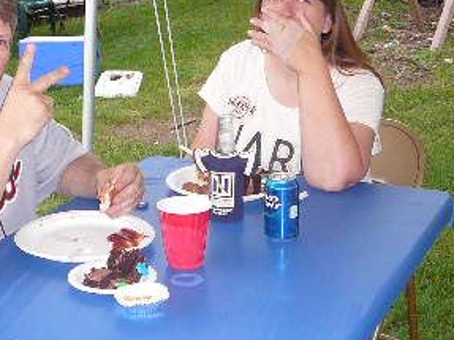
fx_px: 1023
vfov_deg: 18.8
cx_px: 233
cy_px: 106
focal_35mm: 78
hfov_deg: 25.0
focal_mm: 5.2
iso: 320
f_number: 2.8
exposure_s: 1/30
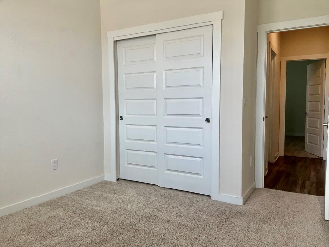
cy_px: 124
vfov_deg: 51.4
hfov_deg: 65.3
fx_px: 257
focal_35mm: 27
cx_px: 164
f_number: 1.8
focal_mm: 3
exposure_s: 1/120
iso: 32
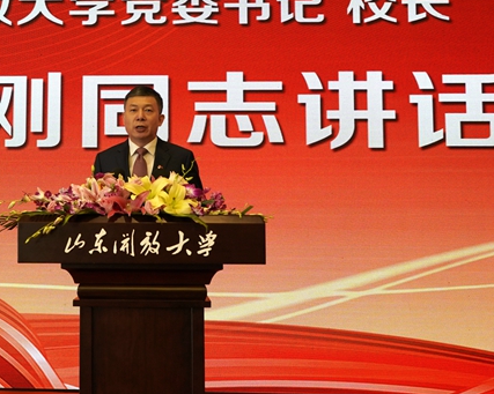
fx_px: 745
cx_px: 140
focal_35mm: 51
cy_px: 173
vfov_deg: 29.6
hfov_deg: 36.1
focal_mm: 29
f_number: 4
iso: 1250
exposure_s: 1/160
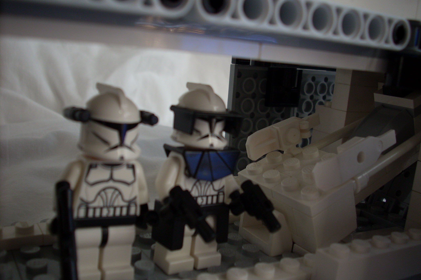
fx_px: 456
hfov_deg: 49.6
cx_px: 213
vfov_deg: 34.2
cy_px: 127
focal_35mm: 39
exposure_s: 1/60
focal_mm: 6.2
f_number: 2.8
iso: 64
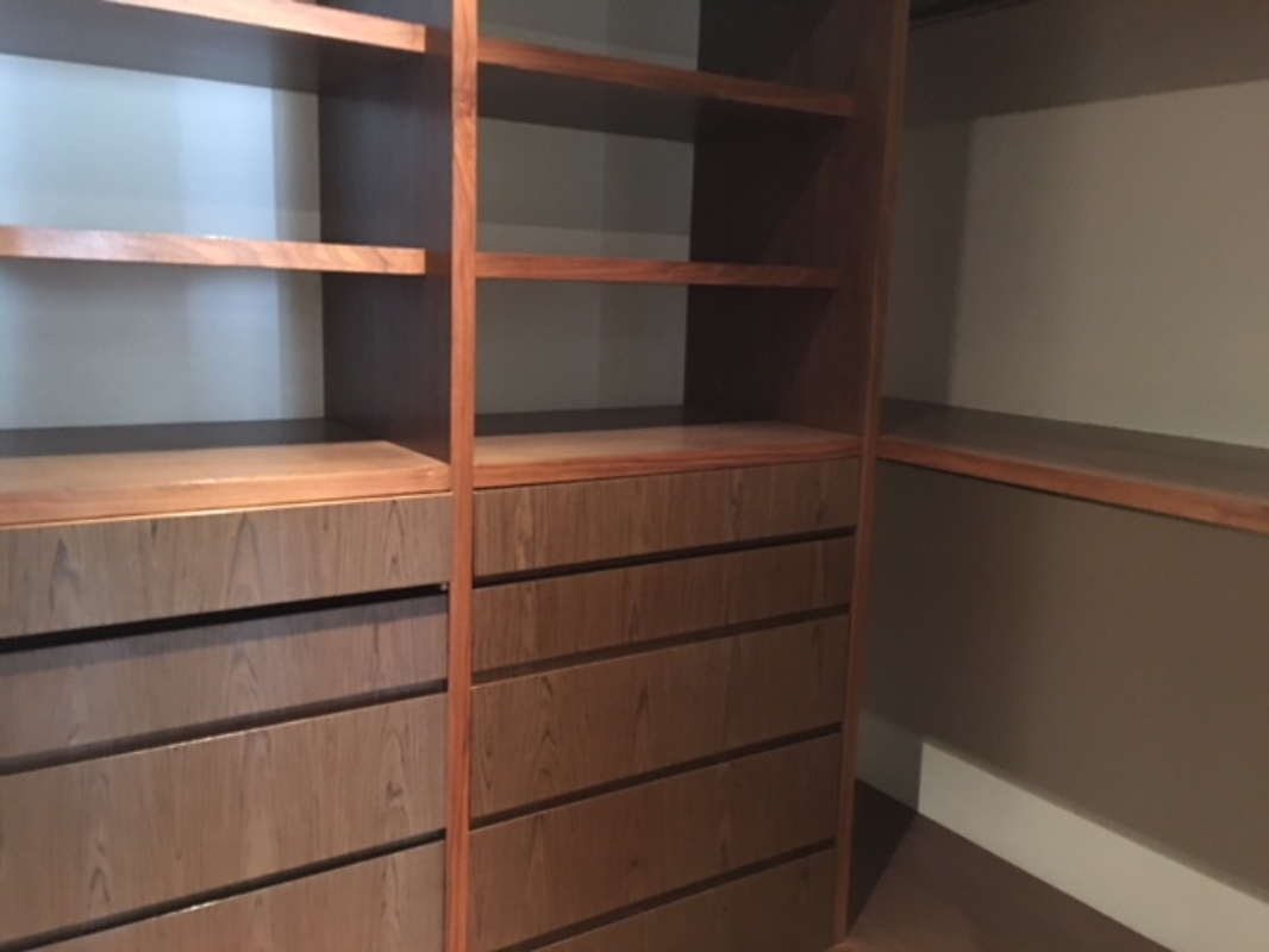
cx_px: 634
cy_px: 476
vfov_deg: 48.2
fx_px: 1063
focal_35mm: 29
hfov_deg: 61.6
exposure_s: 1/4
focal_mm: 4.15
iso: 125
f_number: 2.2
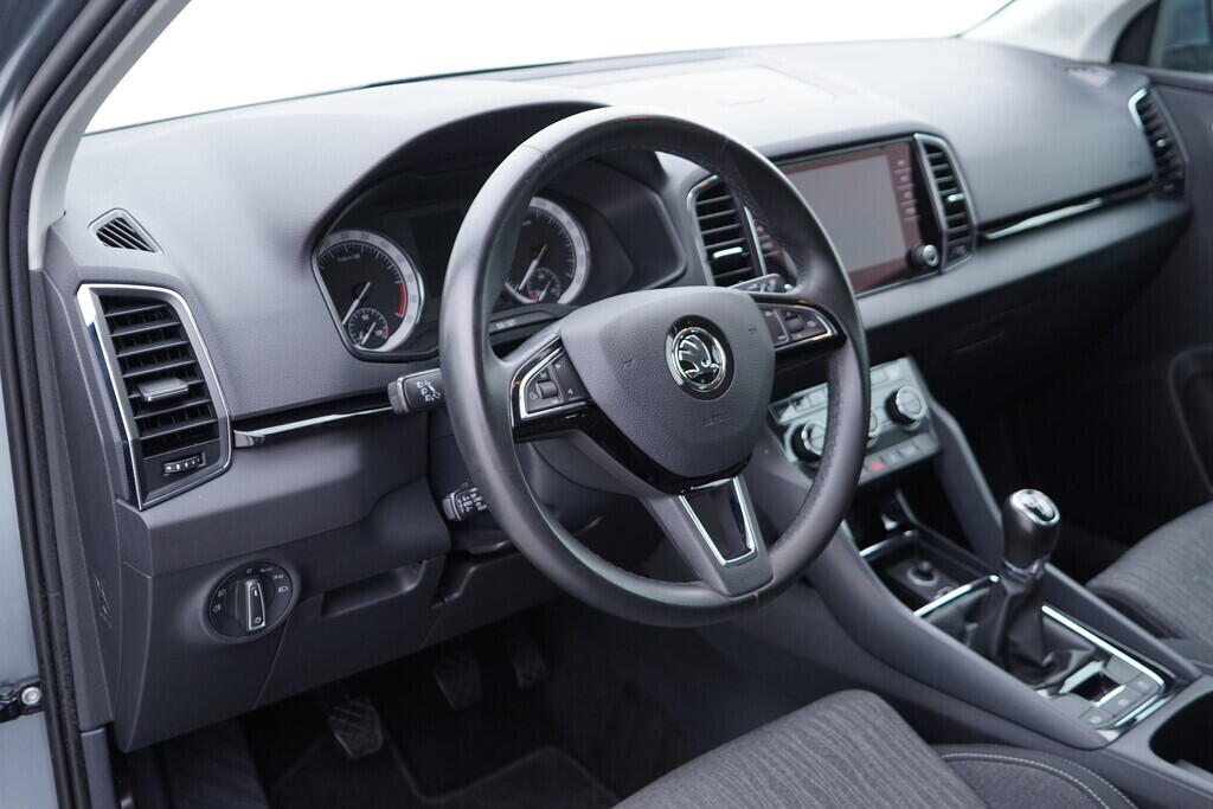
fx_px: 1213
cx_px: 606
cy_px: 404
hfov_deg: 53.1
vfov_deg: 36.9
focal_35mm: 36
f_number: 2.8
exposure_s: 1/40
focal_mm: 24
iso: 250
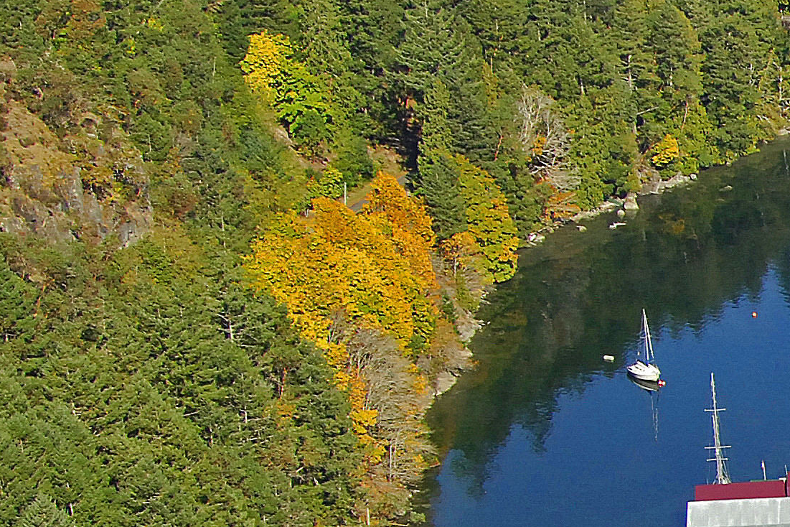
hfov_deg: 13.0
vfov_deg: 9.7
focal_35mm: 140
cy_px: 519
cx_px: 1513
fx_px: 3072
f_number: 6
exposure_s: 1/1000
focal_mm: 24
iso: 400
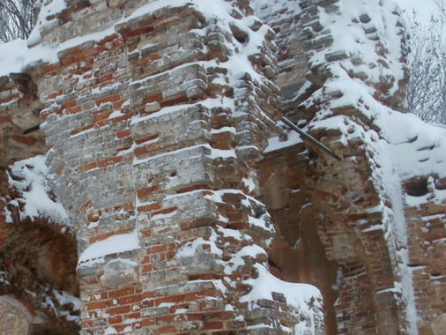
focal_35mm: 64
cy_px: 295
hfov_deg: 29.4
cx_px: 73
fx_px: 825
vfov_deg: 22.4
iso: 100
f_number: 3.5
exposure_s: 1/80
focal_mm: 6.3
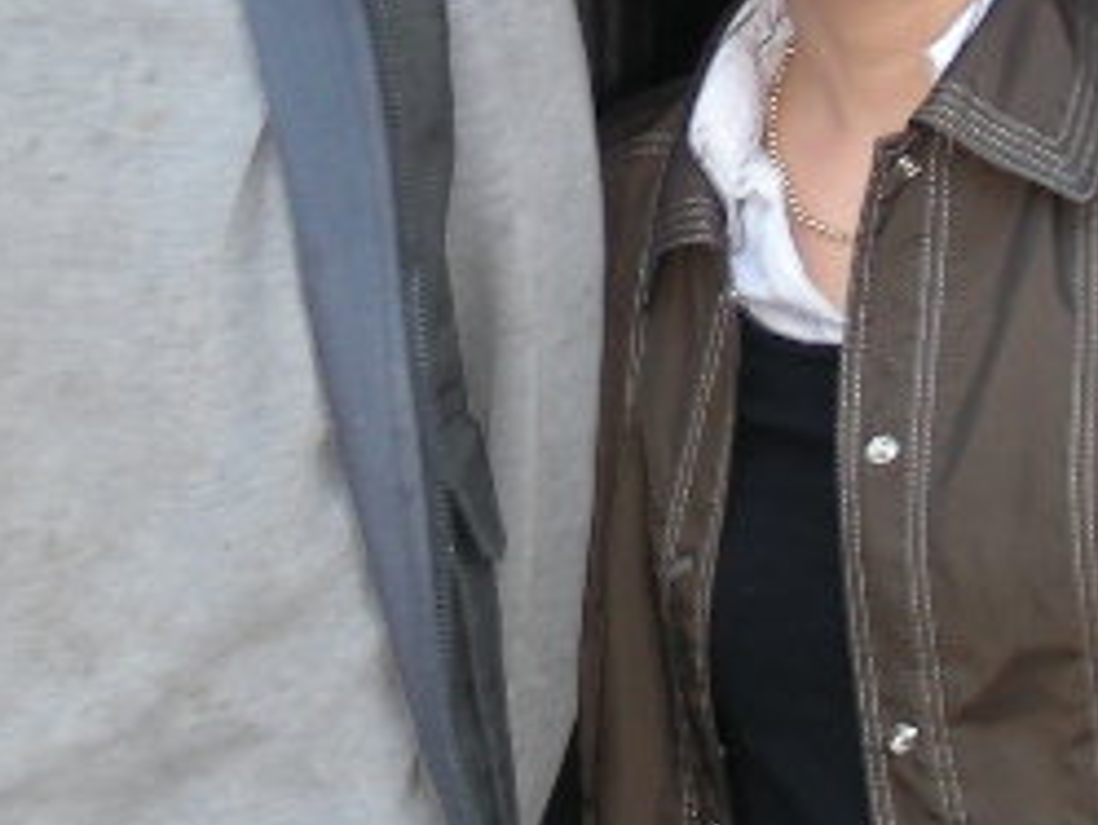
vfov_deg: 9.5
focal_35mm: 156
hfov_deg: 12.7
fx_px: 4951
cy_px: 57
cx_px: 472
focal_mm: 6.3
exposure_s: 1/30
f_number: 3.5
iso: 59
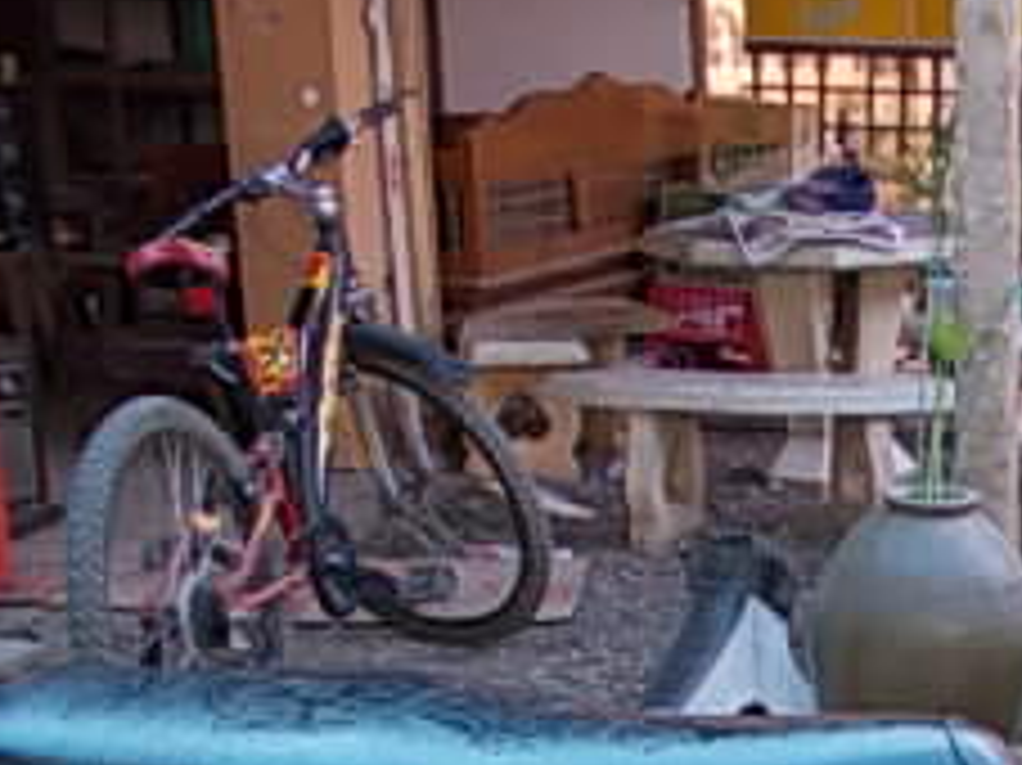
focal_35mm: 79
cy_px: 972
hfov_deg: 23.4
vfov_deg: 17.6
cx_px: 1076
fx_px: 2331
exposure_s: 1/80
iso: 200
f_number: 2.7
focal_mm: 4
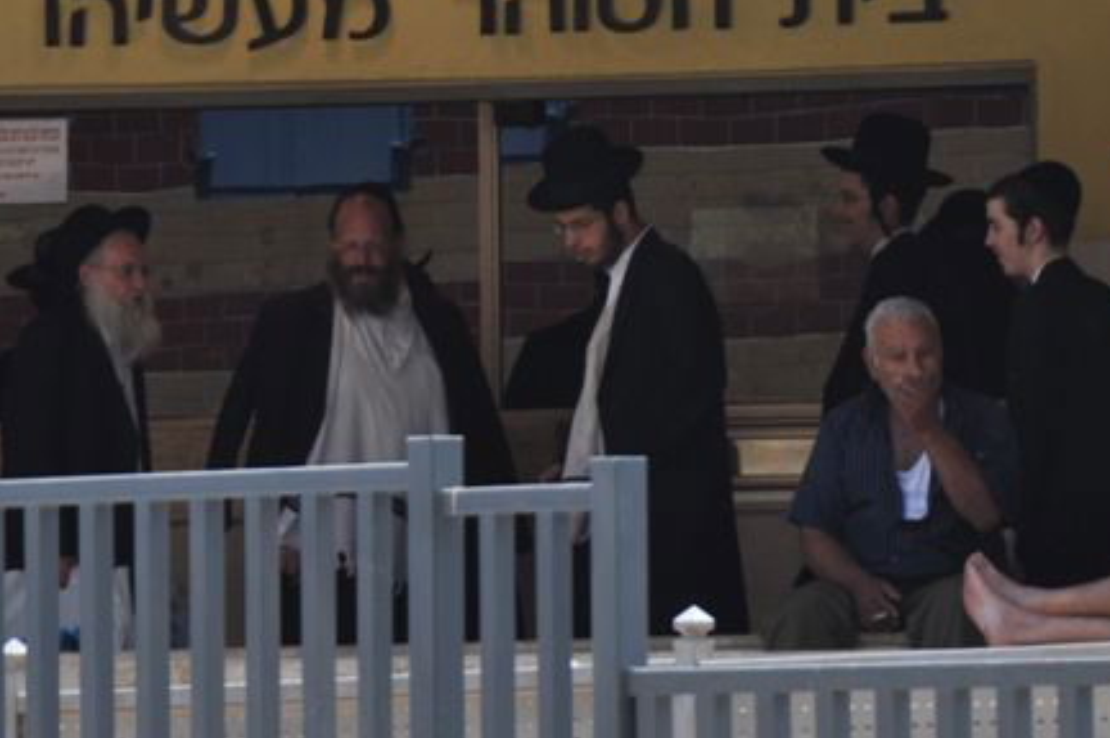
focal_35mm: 711
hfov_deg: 2.9
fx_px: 21897
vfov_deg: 1.9
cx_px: 573
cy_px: 111
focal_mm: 200
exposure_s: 1/500
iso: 280
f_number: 5.6
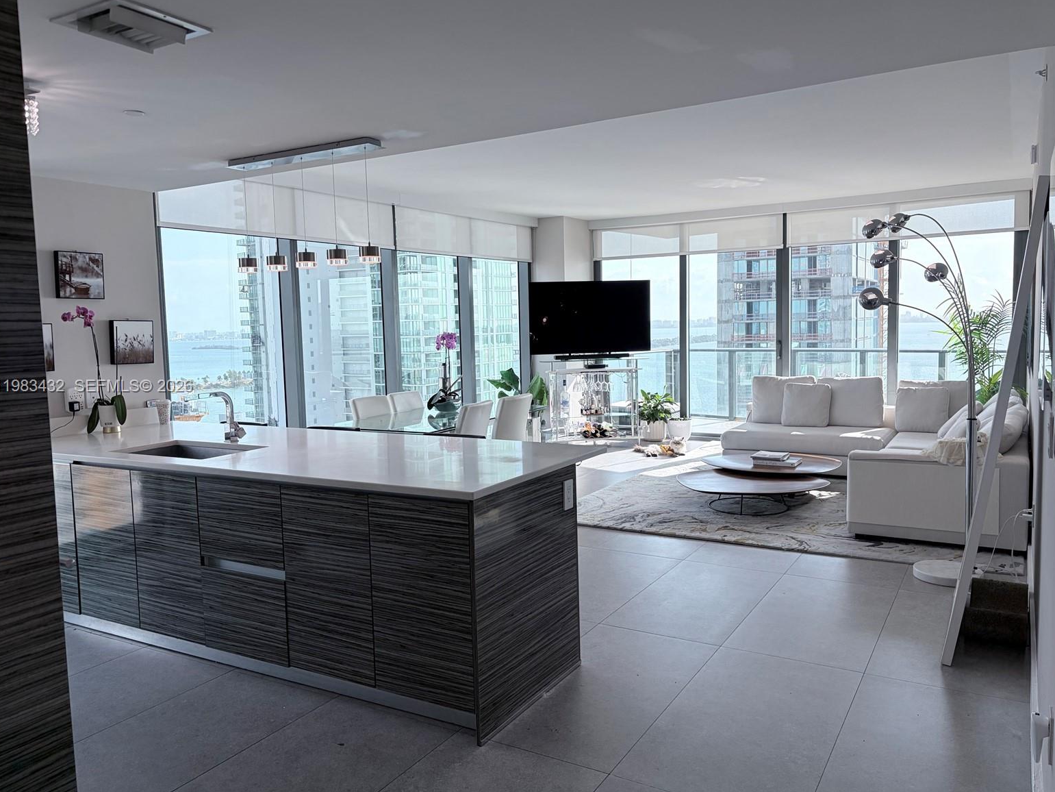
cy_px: 387
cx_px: 527
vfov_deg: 51.4
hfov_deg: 65.3
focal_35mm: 27
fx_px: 823
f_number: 1.6
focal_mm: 5.96
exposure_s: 1/1155
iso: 64
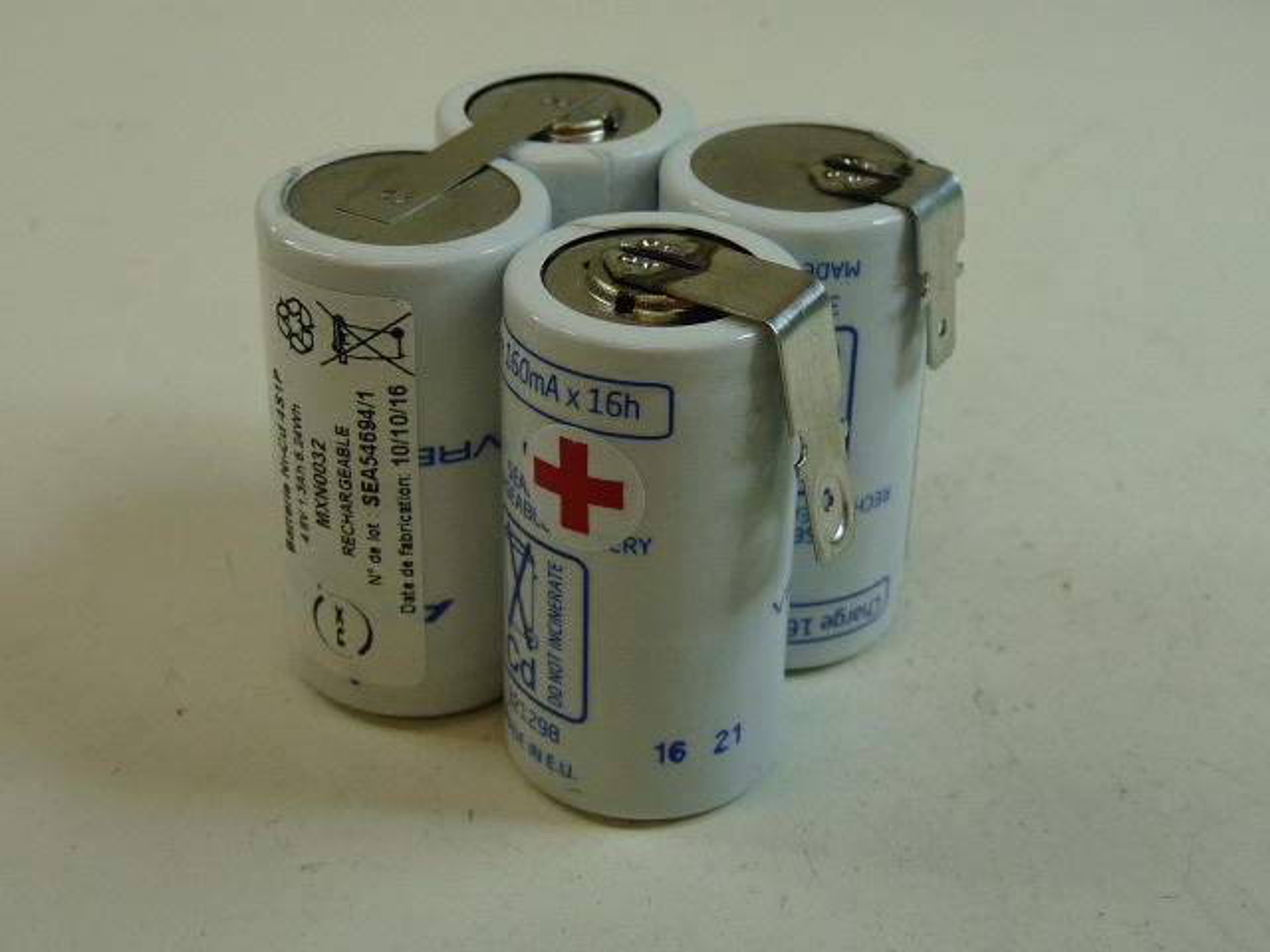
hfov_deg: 33.8
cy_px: 476
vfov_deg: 25.7
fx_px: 2091
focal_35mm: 57
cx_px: 635
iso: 100
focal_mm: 5.8
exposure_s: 1/80
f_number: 3
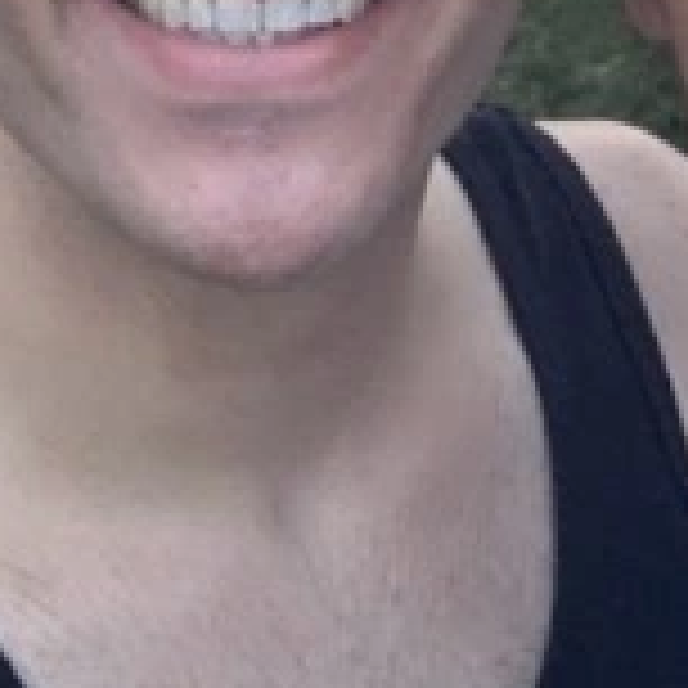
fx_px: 2653
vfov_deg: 14.3
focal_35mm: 118
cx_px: 603
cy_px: -139
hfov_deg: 14.6
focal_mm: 2.87
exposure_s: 1/60
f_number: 2.2
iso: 250
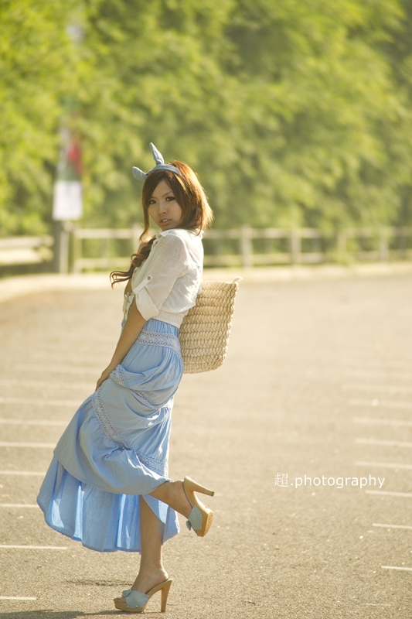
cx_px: 206
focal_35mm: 300
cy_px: 310
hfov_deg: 4.6
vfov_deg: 6.9
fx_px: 5152
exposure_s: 1/750
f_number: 5.6
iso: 400
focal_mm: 300
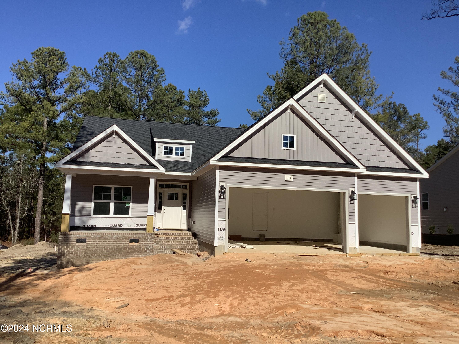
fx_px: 411
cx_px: 230
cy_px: 172
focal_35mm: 31
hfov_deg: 58.4
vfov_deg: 45.4
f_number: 2.4
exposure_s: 1/2551
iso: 25
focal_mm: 3.3
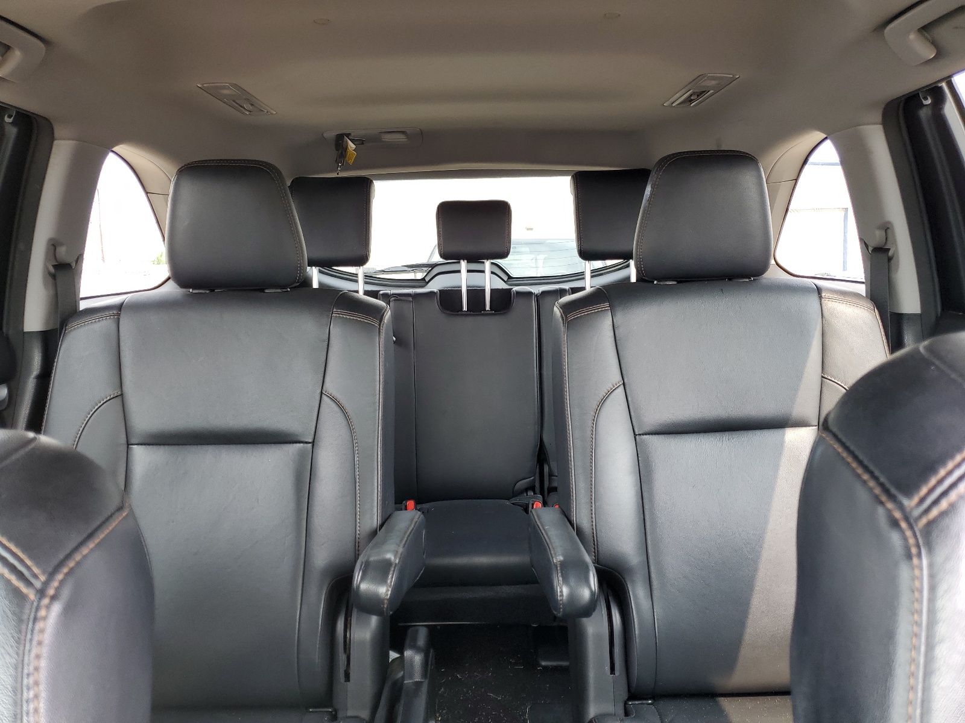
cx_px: 482
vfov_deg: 53.1
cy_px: 362
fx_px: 725
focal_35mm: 26
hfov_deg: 67.3
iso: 52
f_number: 1.5
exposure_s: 1/60.2
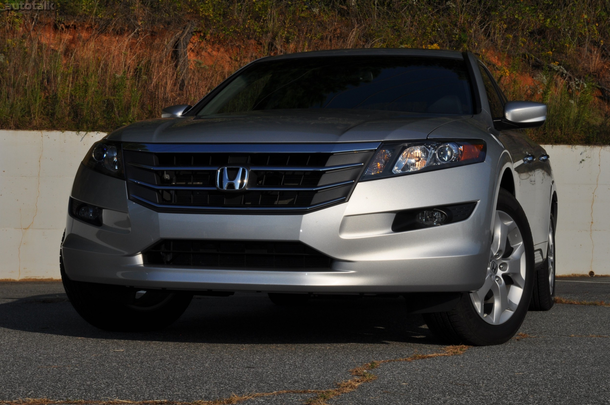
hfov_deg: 27.0
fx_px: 1269
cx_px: 305
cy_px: 202
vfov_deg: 18.1
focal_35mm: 75
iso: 200
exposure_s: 1/200
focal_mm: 50
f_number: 22
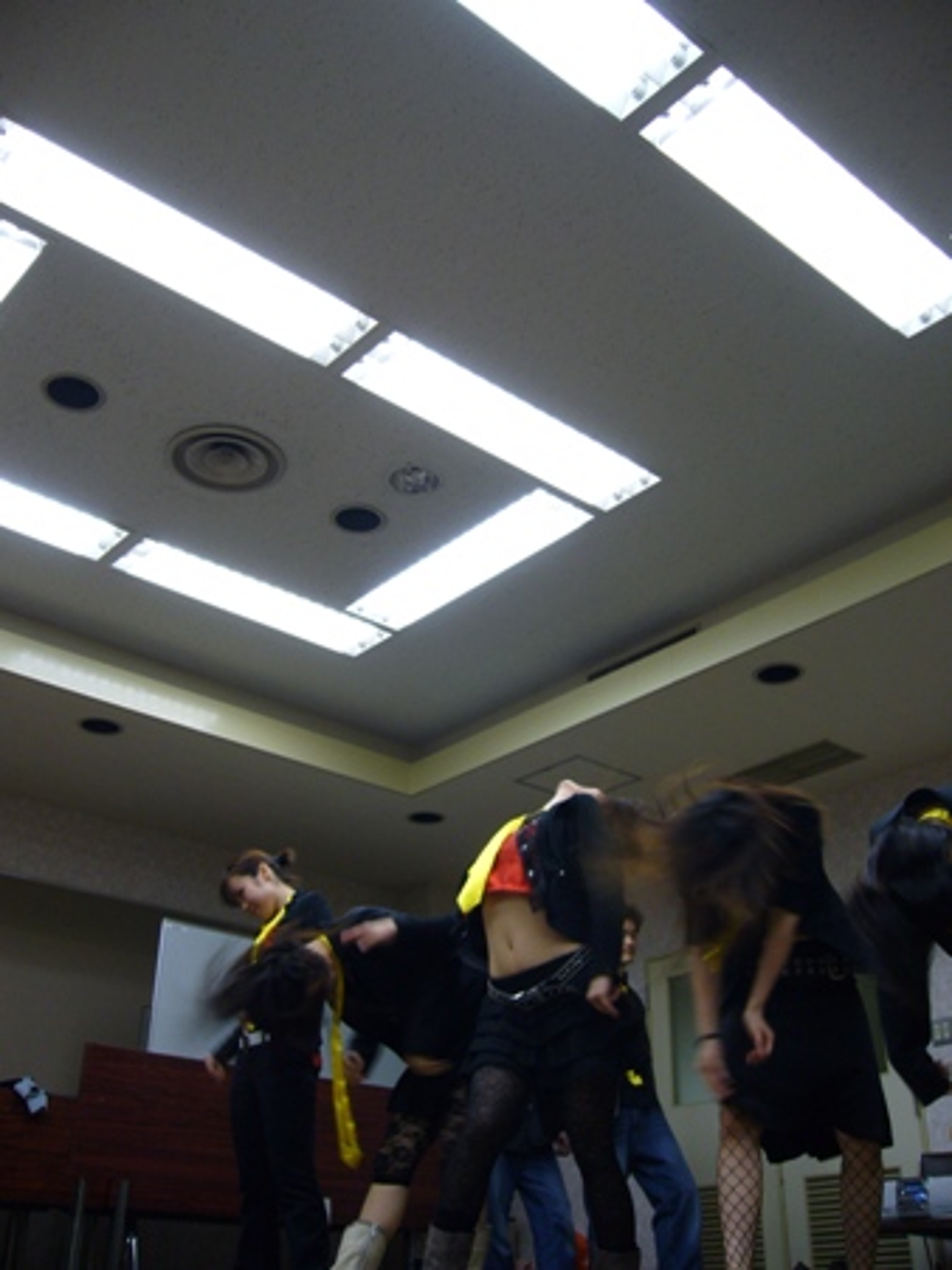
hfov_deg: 40.7
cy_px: 635
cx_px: 476
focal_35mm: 35
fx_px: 1284
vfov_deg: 52.6
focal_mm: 5.8
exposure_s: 1/40
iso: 100
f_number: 2.8
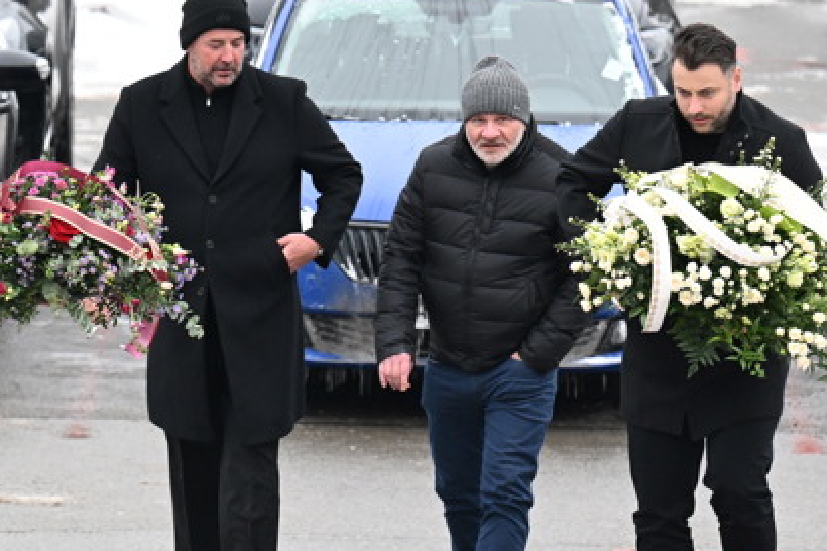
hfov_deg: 5.0
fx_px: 9552
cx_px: 315
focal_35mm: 416
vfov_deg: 3.3
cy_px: 277
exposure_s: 1/250
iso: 2000
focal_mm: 165
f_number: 5
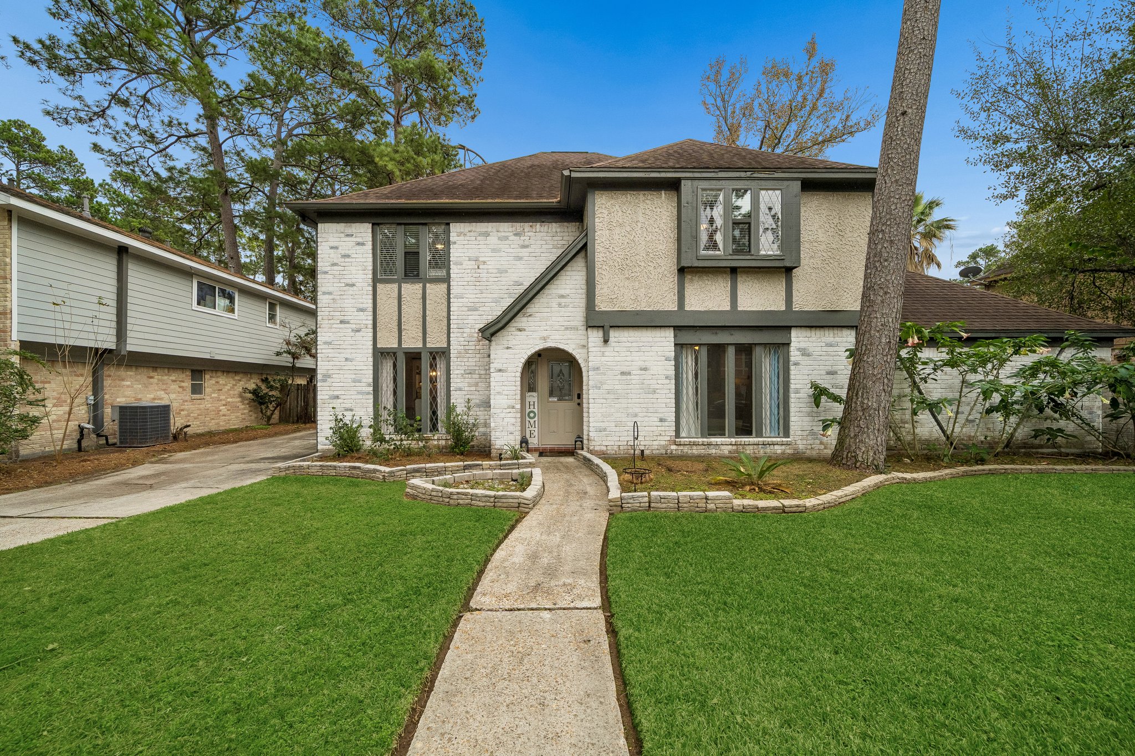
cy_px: 378
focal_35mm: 14
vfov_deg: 81.2
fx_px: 441
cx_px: 568
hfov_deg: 104.3
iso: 640
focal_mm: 14
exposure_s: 1/640
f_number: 8
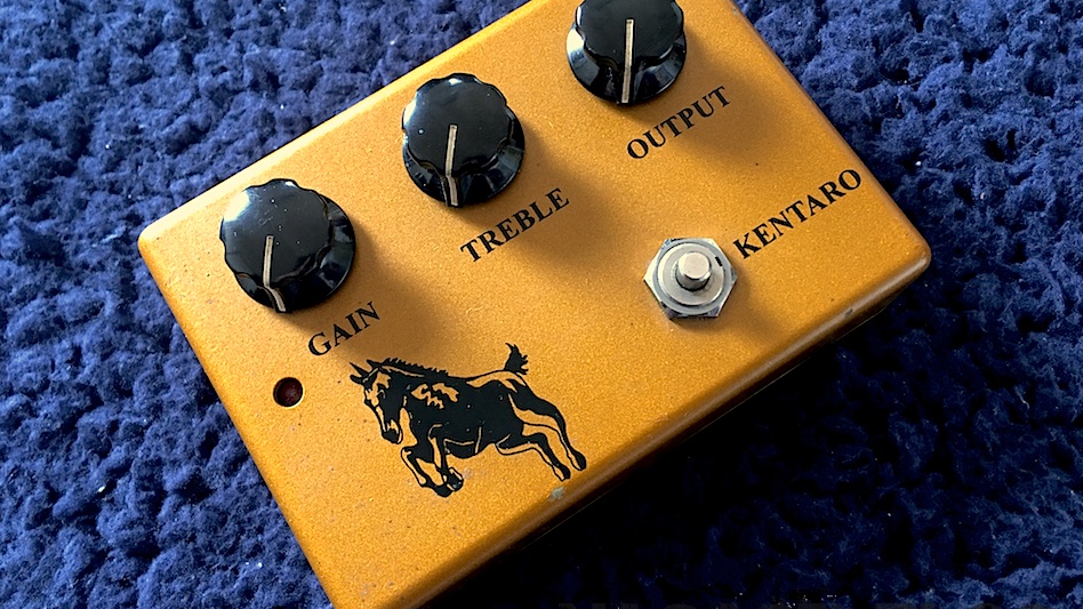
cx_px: 540
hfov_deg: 61.0
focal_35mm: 32
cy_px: 280
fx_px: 919
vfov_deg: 36.6
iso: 50
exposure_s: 1/15
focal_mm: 4.15
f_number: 2.2
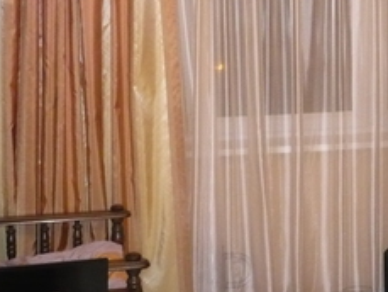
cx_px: 288
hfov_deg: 23.1
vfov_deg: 17.2
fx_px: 942
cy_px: 6
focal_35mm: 84
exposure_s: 1/30
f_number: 2.8
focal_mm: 5.8
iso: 500
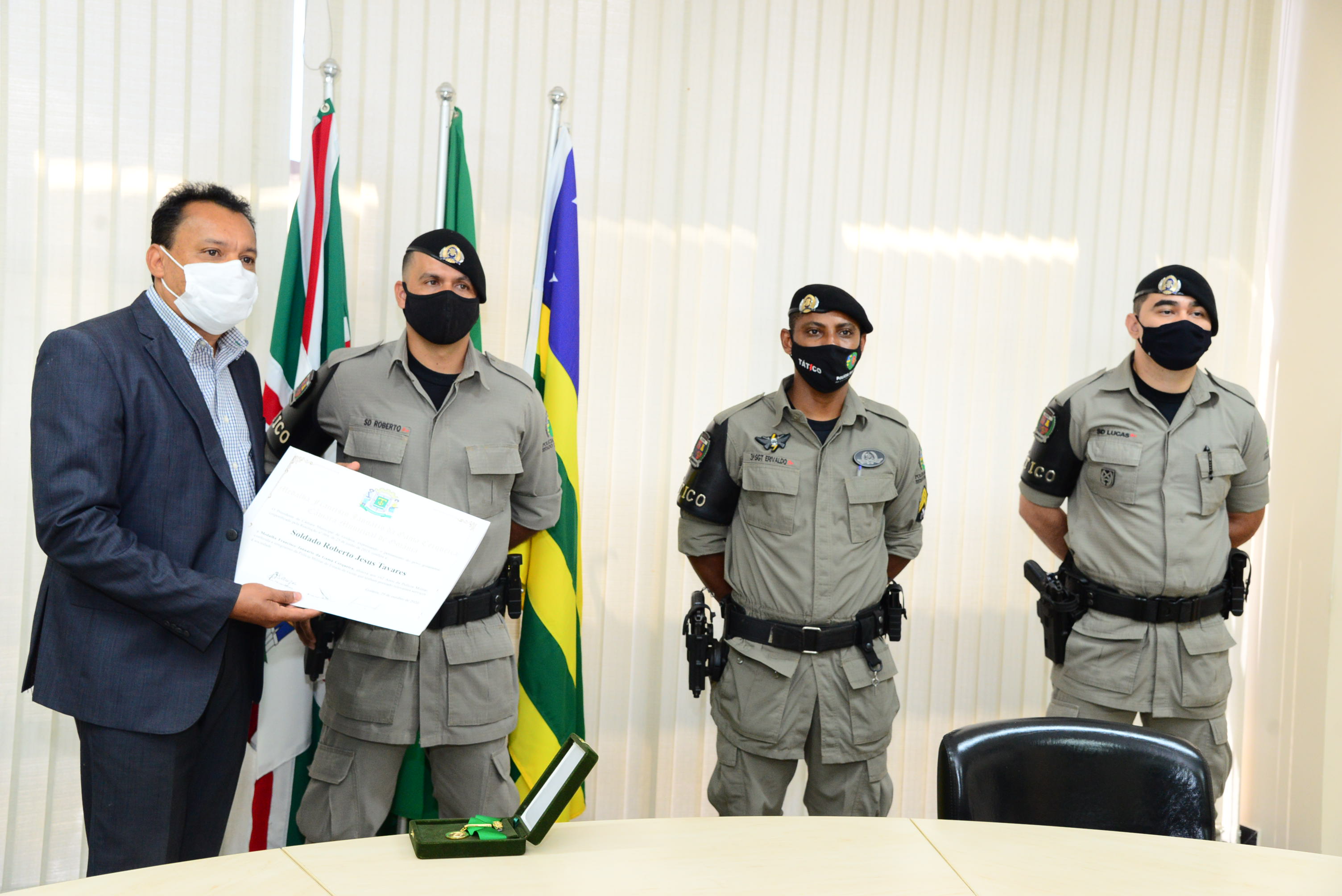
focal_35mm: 40
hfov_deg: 48.4
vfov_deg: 33.4
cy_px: 448
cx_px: 671
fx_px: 1492
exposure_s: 1/60
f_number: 5.6
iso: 2000
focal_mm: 40
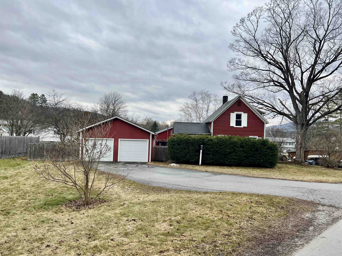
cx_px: 171
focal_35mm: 26
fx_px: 257
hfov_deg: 67.3
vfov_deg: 53.1
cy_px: 128
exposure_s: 1/887
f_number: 1.5
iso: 50
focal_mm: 5.7
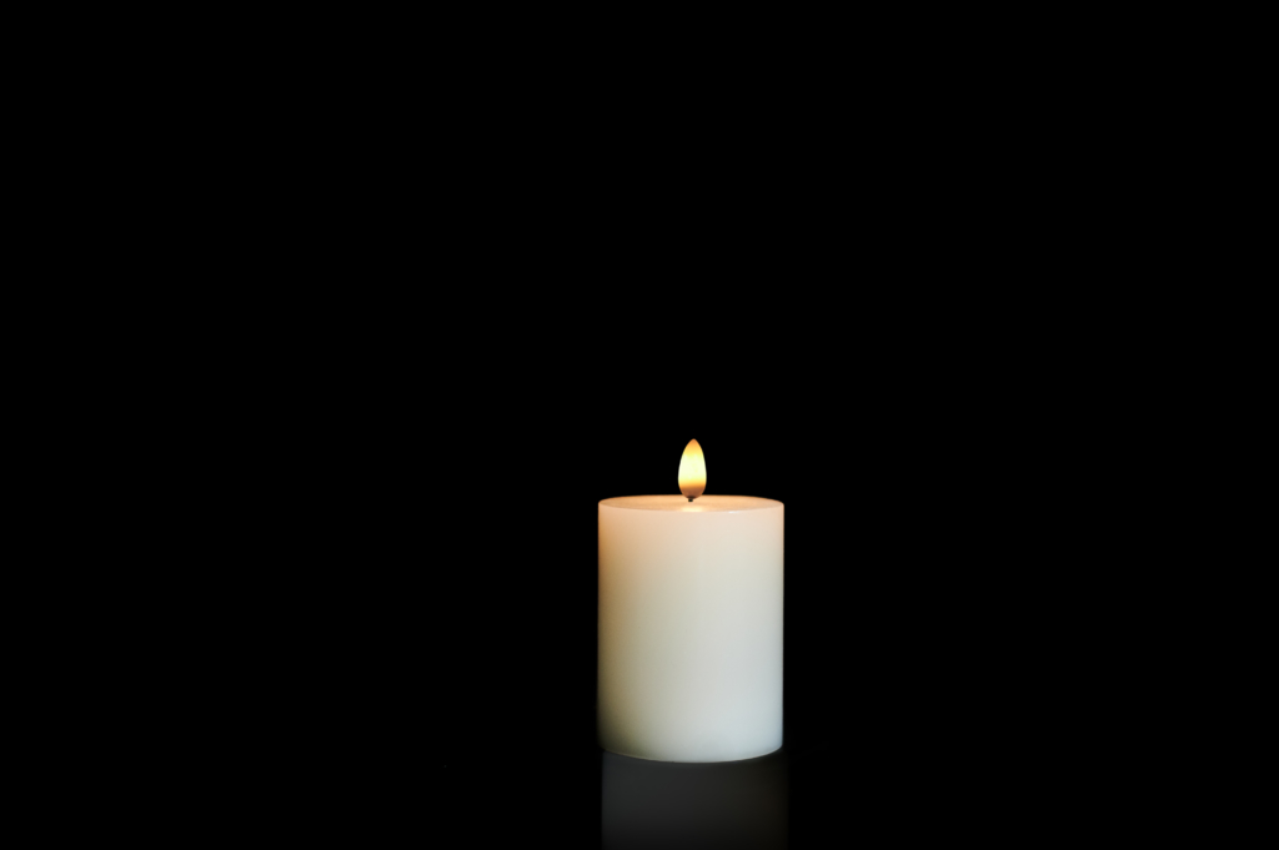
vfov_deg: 26.9
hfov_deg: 39.6
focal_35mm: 50
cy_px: 425
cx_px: 640
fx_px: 1775
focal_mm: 50
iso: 400
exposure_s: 1/50
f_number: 2.2
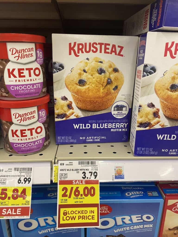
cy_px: 118
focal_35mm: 26
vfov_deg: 67.3
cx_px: 89
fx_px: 178
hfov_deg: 53.1
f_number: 1.8
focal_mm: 4.25
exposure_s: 1/65
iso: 100
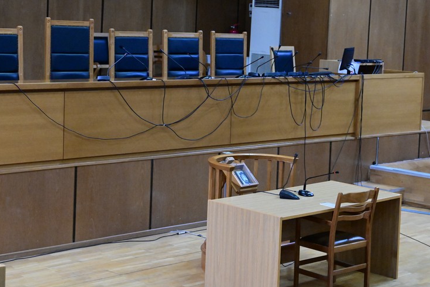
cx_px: 263
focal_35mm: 82
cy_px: 94
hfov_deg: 24.7
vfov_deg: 16.6
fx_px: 979
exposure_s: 1/200
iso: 8000
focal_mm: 50
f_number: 3.5
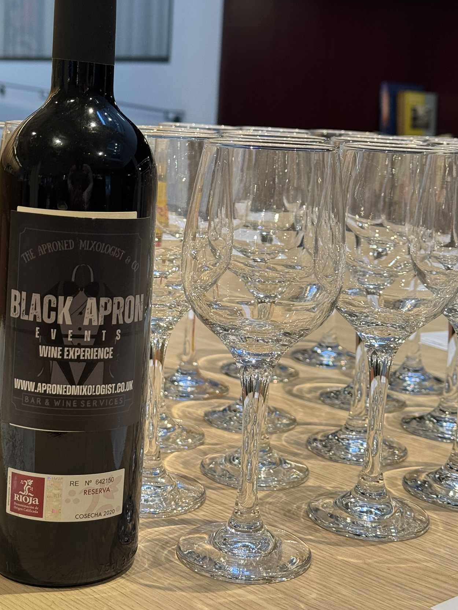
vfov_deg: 32.7
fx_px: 1041
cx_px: 217
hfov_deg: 24.8
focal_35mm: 59
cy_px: 267
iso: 100
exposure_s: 1/50
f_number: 1.78
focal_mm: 6.76
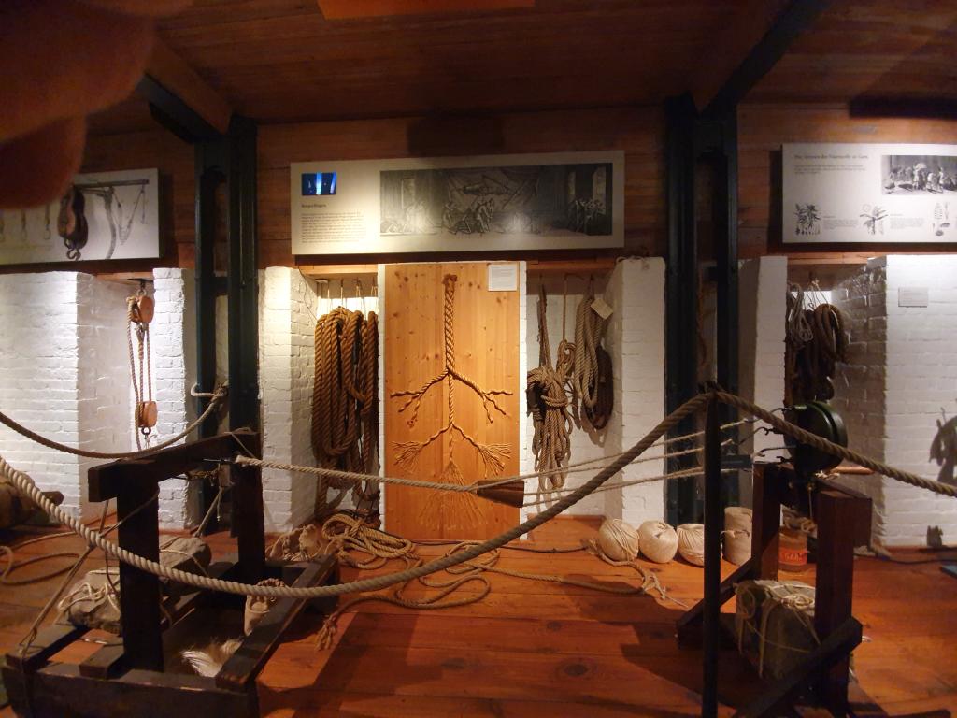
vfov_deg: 89.9
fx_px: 359
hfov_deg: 106.2
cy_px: 359
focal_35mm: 13
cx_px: 478
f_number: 2.2
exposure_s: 1/33
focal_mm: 1.8
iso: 409
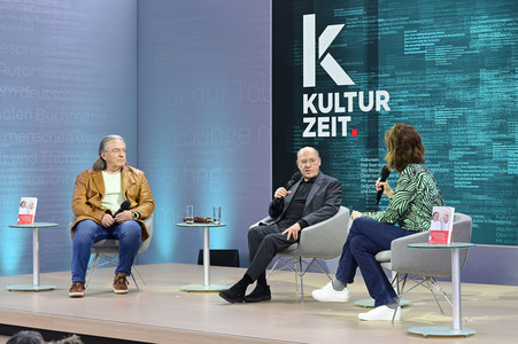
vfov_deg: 19.4
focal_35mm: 70
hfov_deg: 28.9
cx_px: 259
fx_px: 1006
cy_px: 172
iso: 2000
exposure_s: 1/400
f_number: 7.1
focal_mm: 70
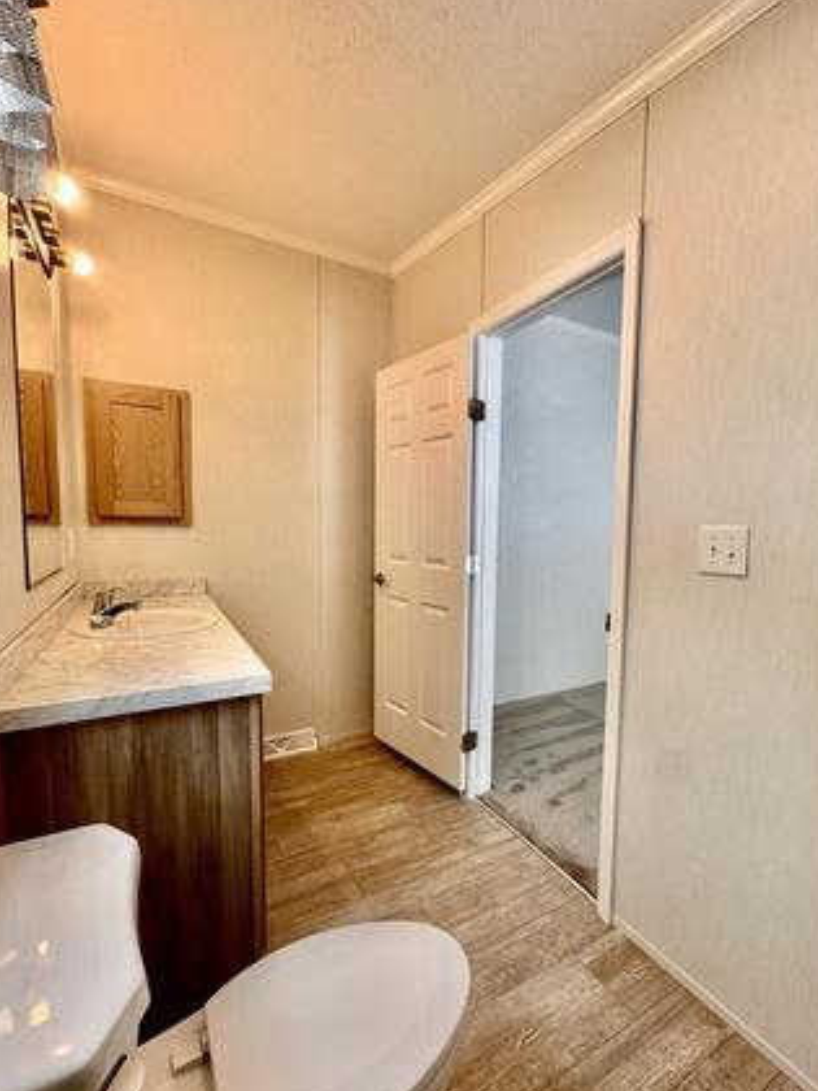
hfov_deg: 77.9
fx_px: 504
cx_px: 447
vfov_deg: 94.5
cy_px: 566
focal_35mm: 16
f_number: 2.2
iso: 125
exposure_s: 1/120
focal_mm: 2.22
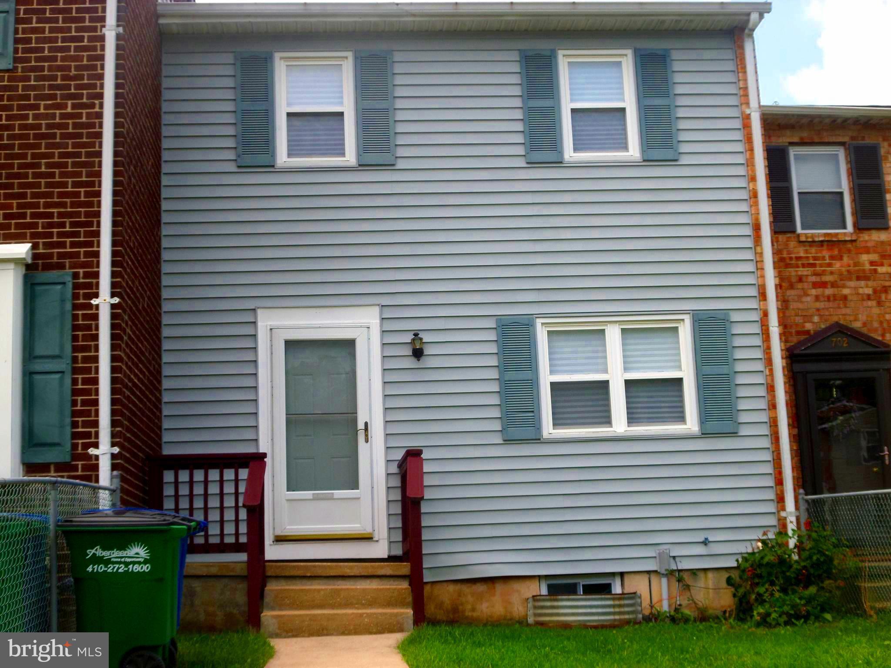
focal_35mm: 53
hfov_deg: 36.2
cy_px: 334
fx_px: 1364
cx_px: 446
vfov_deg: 27.5
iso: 80
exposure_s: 1/350
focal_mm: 9.6
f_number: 4.4
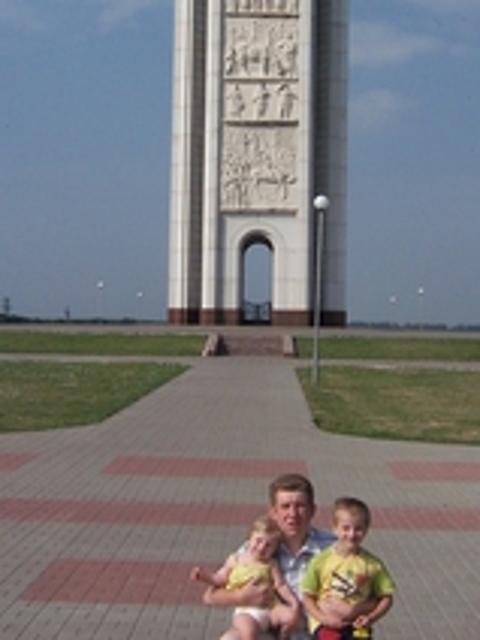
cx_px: 281
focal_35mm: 70
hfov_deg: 21.0
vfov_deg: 27.6
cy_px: 214
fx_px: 1294
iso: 80
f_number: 5.6
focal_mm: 5.5
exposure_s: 1/1000
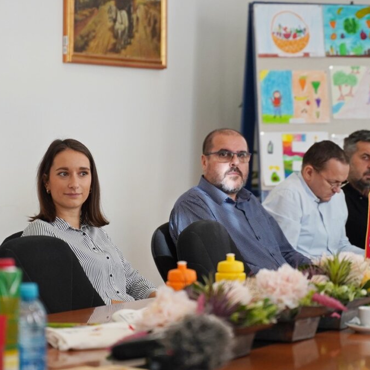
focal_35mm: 144
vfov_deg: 12.1
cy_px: 184
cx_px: 193
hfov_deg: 12.1
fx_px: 1741
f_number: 2.8
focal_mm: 75
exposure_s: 1/640
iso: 1250
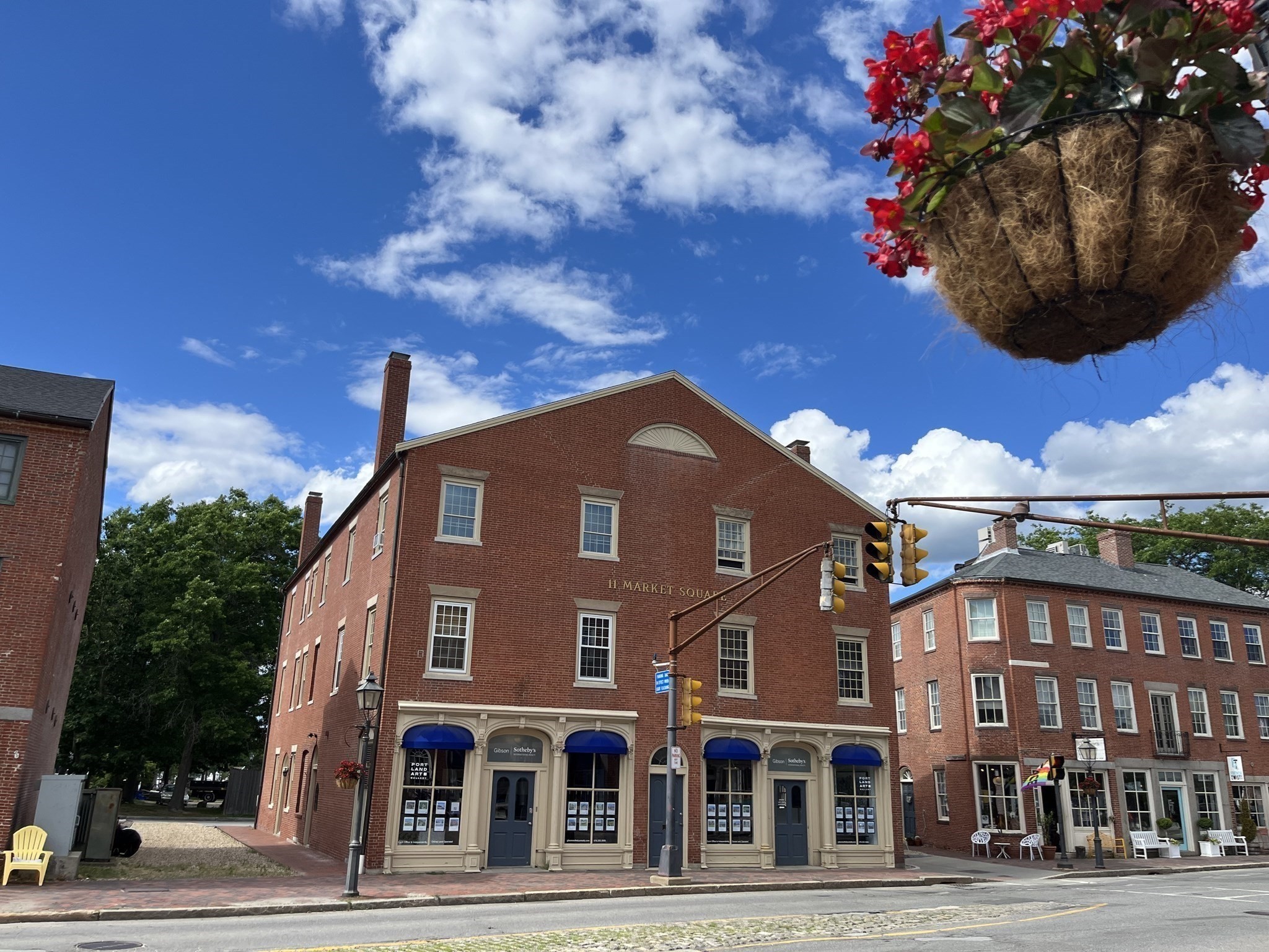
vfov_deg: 53.1
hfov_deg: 67.3
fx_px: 953
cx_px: 634
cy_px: 476
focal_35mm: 26
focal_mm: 5.1
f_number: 1.6
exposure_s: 1/3413
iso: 50
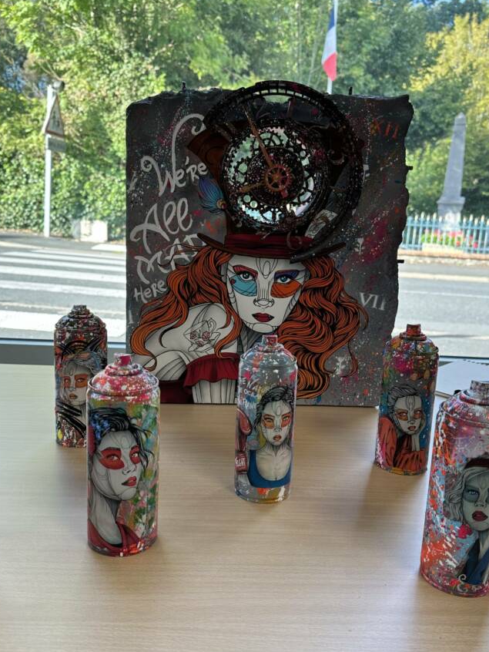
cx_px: 255
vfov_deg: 58.3
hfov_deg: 45.5
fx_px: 584
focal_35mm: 31
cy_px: 329
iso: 64
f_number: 1.78
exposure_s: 1/221
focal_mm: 6.86
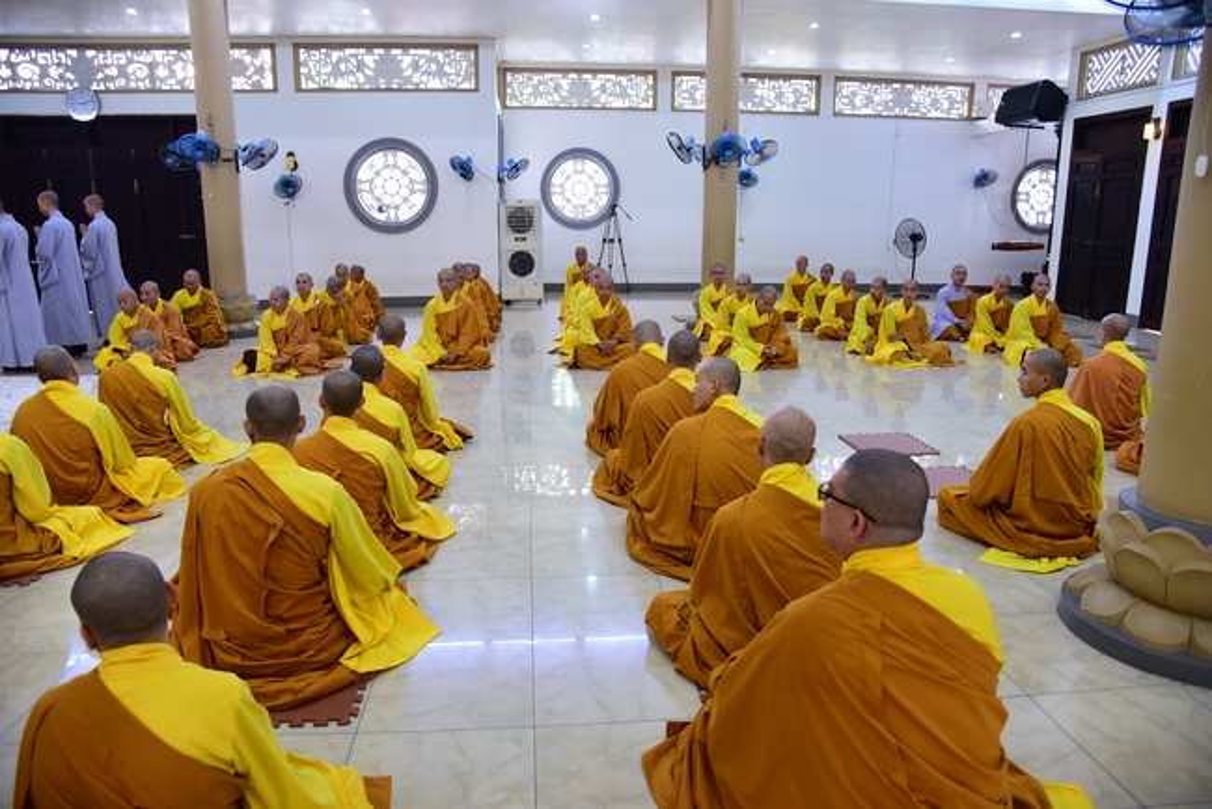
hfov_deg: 73.7
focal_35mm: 24
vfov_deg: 53.2
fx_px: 808
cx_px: 606
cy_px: 404
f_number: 4.5
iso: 1600
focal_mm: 24
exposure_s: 1/60
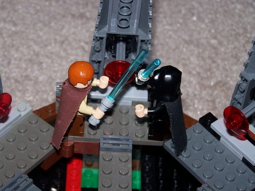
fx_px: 773
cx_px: 128
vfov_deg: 14.1
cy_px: 96
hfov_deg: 18.7
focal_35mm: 105
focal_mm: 17.5
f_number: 3.2
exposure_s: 1/90
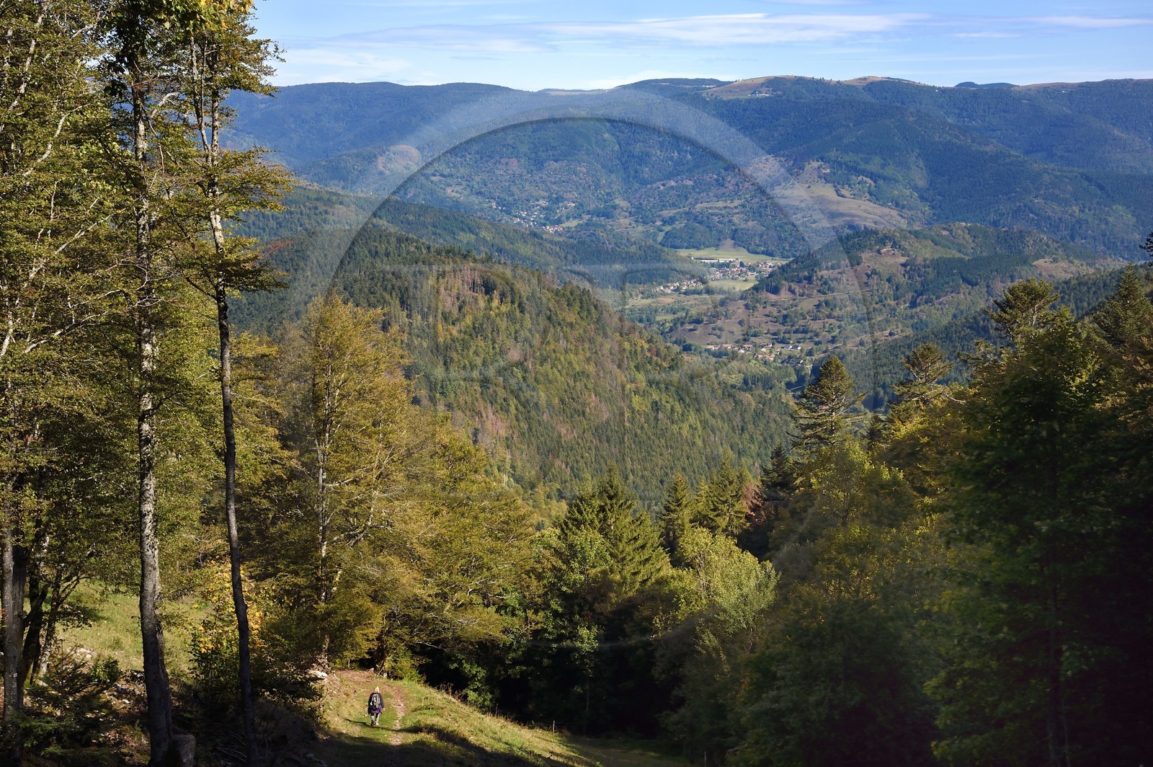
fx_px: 1664
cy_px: 384
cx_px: 576
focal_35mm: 52
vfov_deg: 25.9
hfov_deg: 38.2
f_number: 8
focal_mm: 52
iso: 200
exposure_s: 1/320
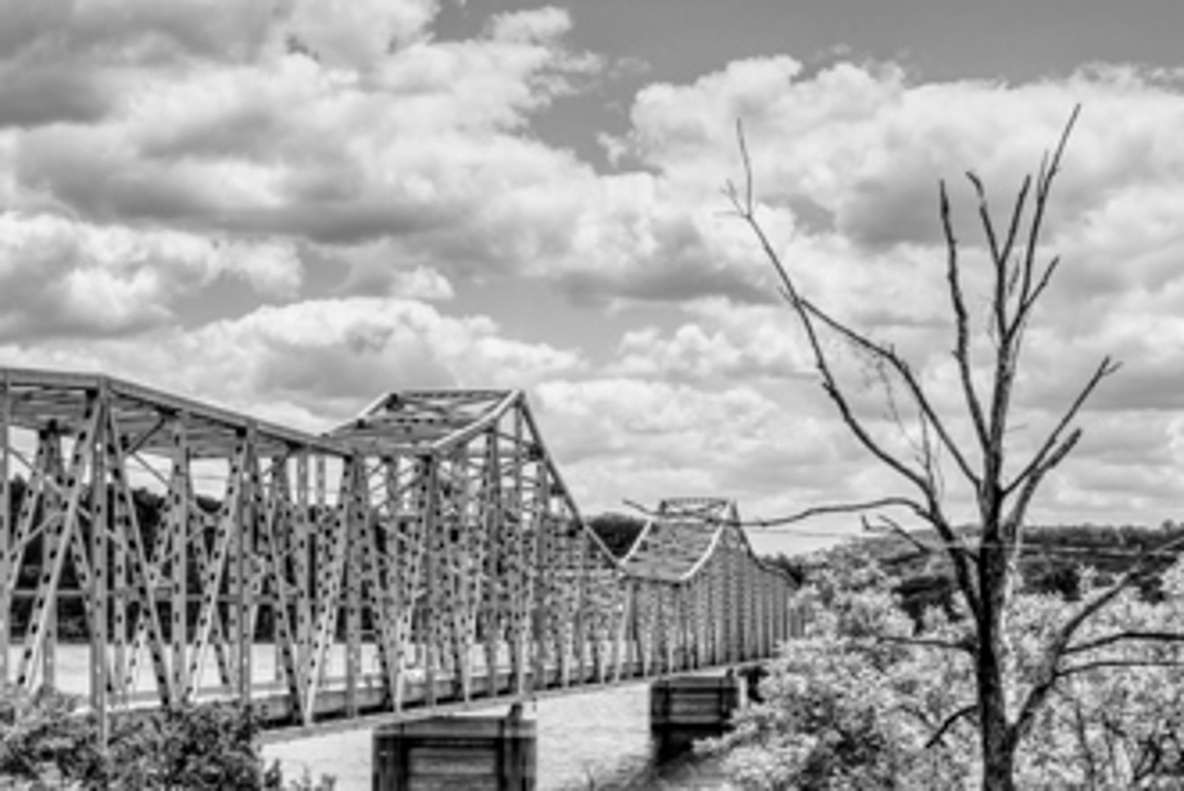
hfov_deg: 25.4
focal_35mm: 79
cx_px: 351
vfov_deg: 17.1
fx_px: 2602
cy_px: 637
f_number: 22
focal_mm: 43.6
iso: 100
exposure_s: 1/100
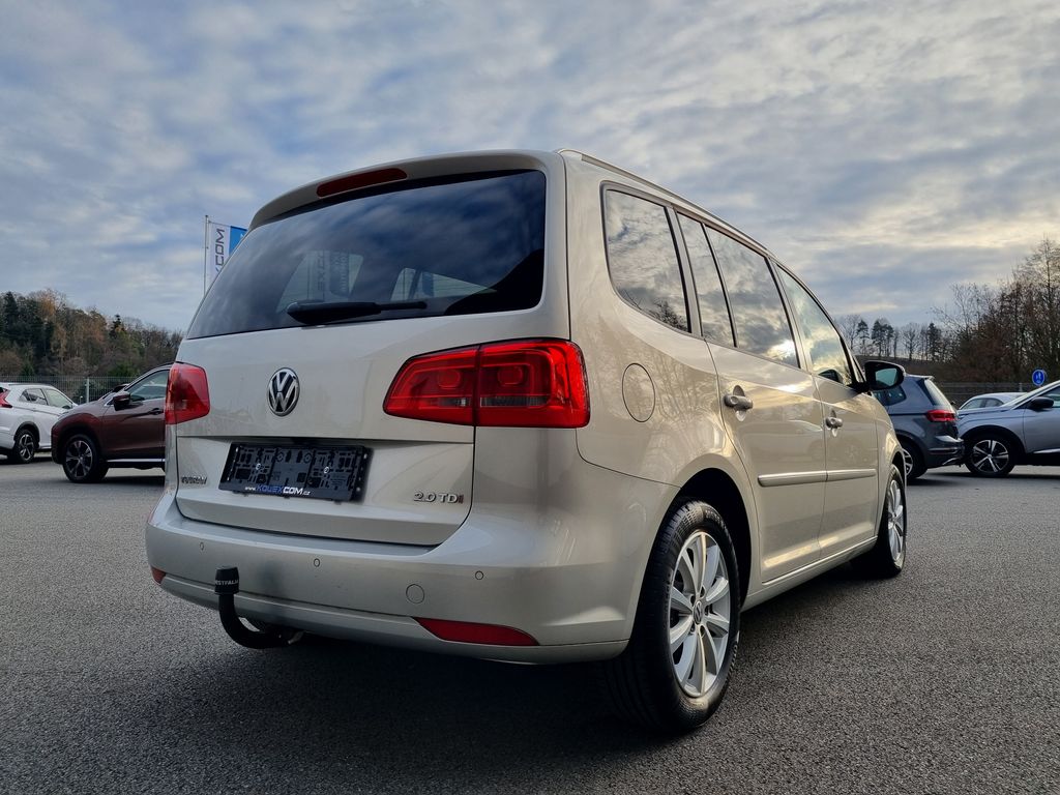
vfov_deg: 53.1
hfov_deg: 67.3
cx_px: 530
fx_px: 796
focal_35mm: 26
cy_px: 398
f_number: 1.8
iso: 50
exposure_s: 1/932
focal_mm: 5.4
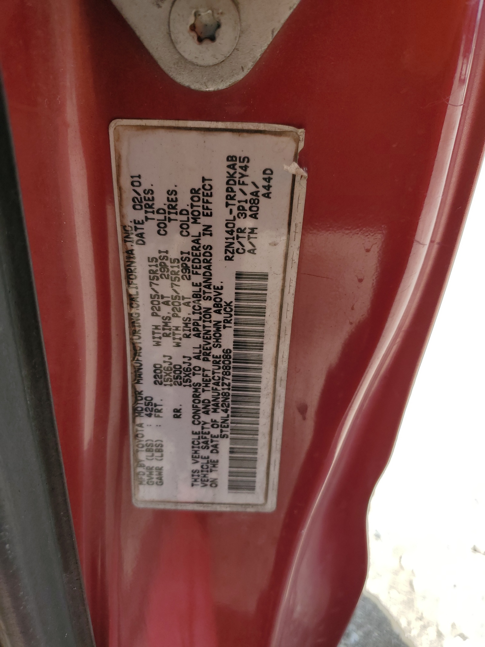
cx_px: 242
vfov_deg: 67.3
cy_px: 324
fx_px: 486
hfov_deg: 53.1
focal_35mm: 26
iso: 50
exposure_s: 1/1111
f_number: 1.5
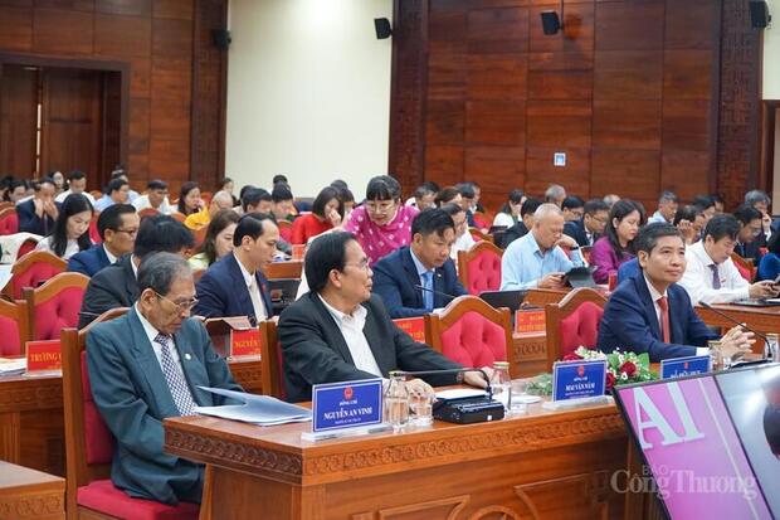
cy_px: 260
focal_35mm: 66
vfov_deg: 20.6
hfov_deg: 30.5
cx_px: 390
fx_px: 1430
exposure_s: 1/80
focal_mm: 44
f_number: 4
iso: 2000
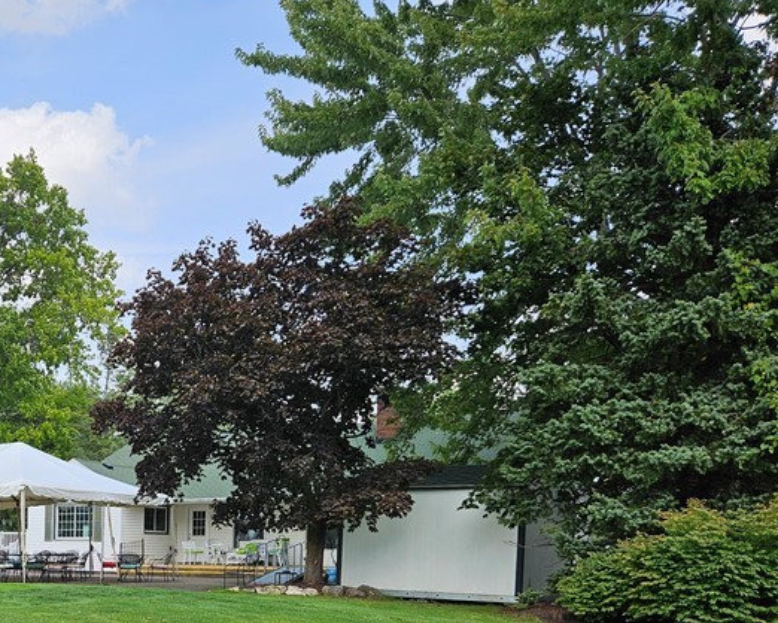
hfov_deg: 38.9
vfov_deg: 32.5
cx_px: 70
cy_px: 562
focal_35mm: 44
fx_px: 1014
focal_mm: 5.4
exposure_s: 1/1632
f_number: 1.8
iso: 32
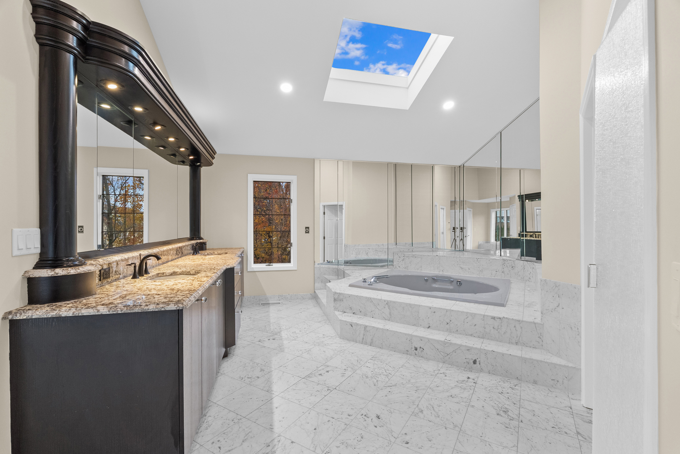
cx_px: 340
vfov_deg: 73.8
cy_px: 227
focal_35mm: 16
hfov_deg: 96.7
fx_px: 302
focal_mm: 16
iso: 640
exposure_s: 1/1.25
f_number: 8
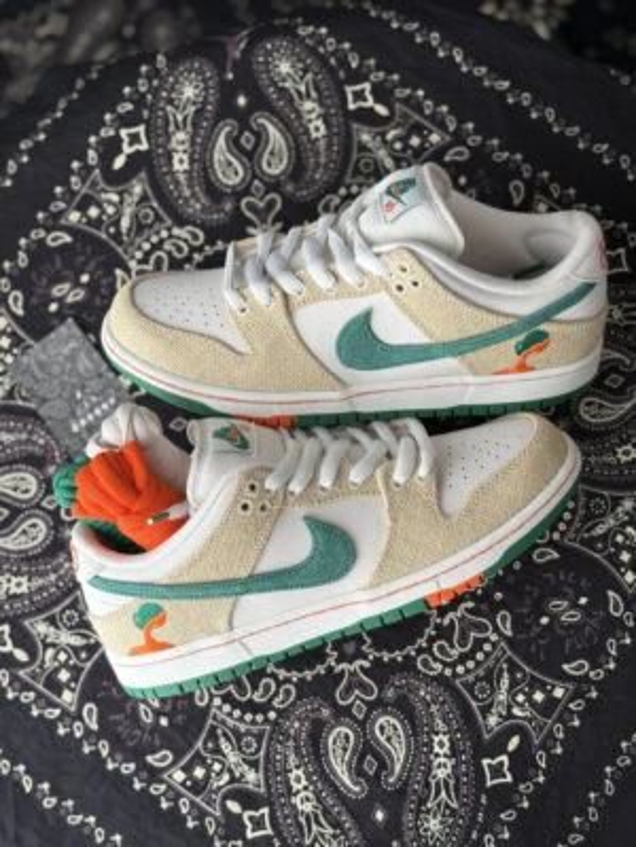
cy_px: 424
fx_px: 1274
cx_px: 318
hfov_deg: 28.0
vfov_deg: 36.8
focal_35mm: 52
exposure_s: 1/122
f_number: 1.6
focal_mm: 5.96
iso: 25
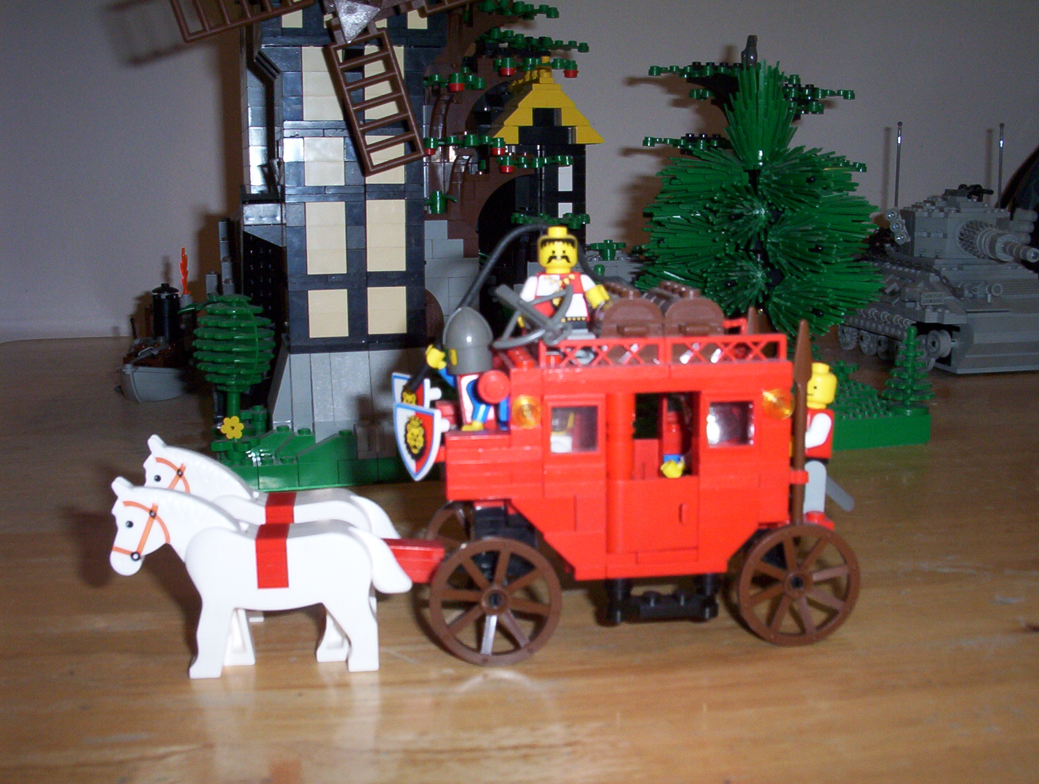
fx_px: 1173
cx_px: 520
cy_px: 392
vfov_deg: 37.0
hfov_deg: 47.8
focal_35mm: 39
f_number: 4.5
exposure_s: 1/30
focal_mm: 6
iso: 140
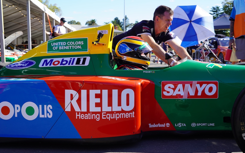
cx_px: 121
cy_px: 74
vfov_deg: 25.3
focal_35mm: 51
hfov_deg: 39.6
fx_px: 340
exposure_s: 1/125
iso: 100
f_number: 8
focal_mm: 49
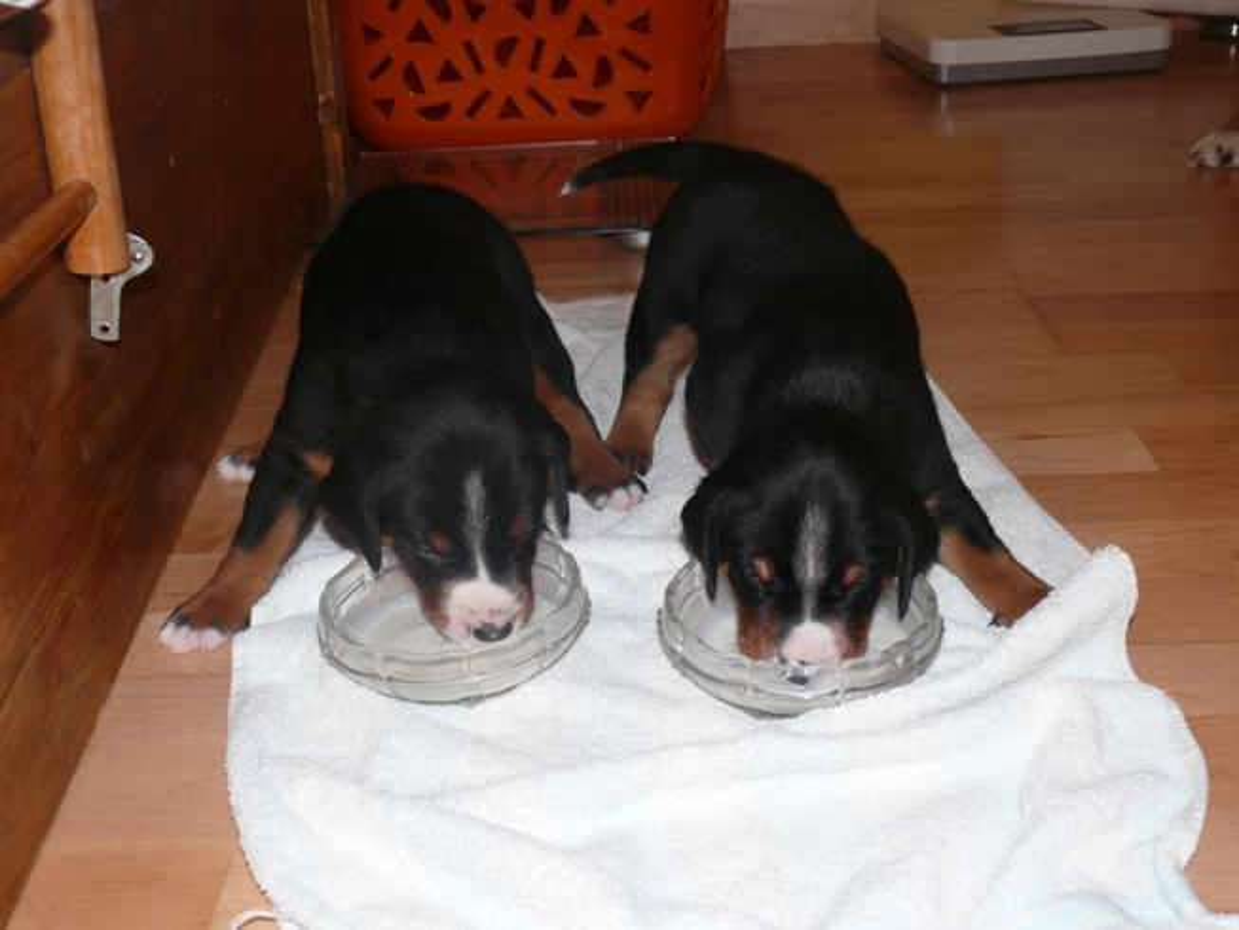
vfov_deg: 30.3
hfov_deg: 39.7
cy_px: 465
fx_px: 1718
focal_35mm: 48
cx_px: 620
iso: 100
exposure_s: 1/30
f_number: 3.2
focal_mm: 9.7
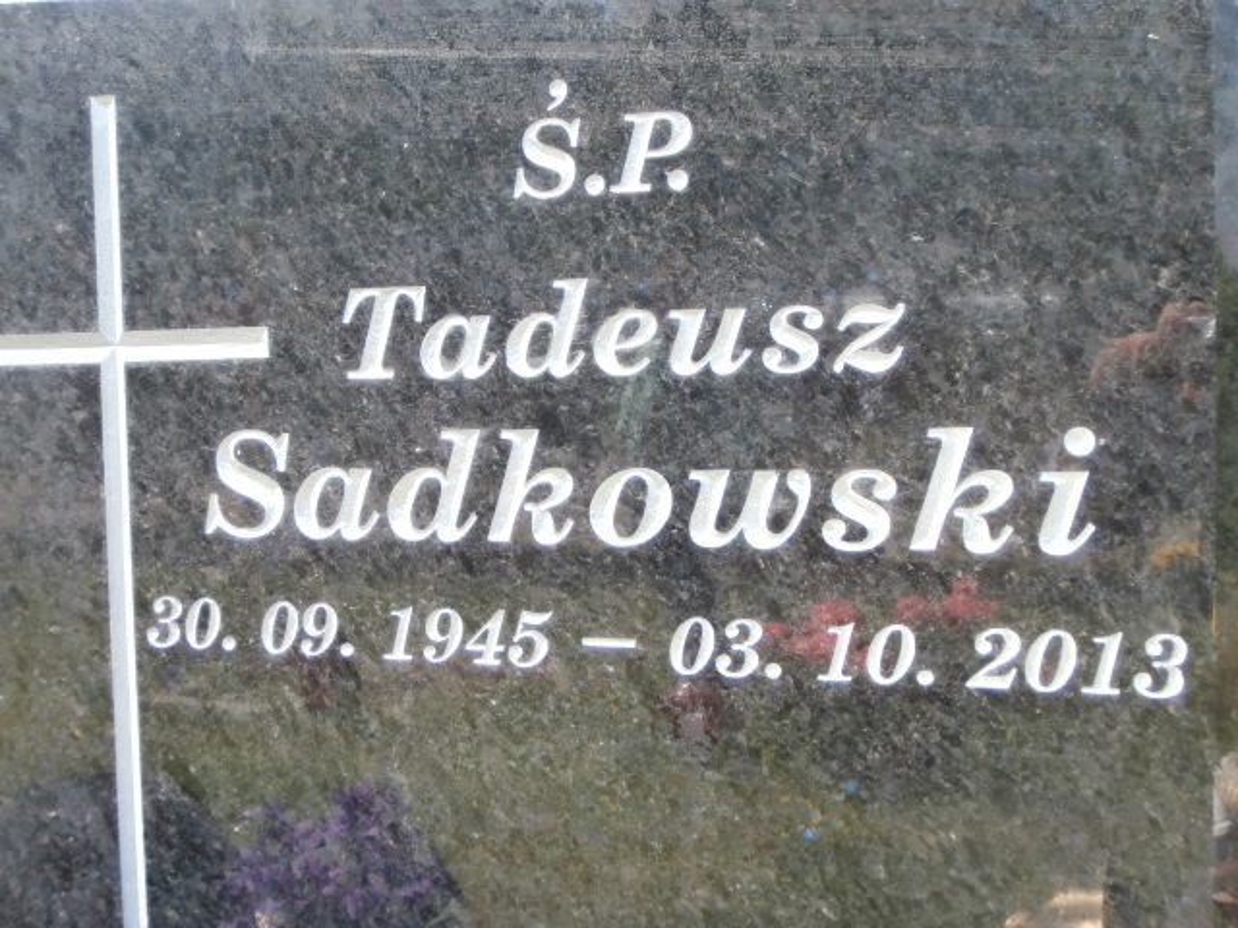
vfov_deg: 30.9
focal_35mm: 47
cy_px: 464
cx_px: 619
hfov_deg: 40.4
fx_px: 1681
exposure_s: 1/125
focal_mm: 8.29
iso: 100
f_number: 4.2
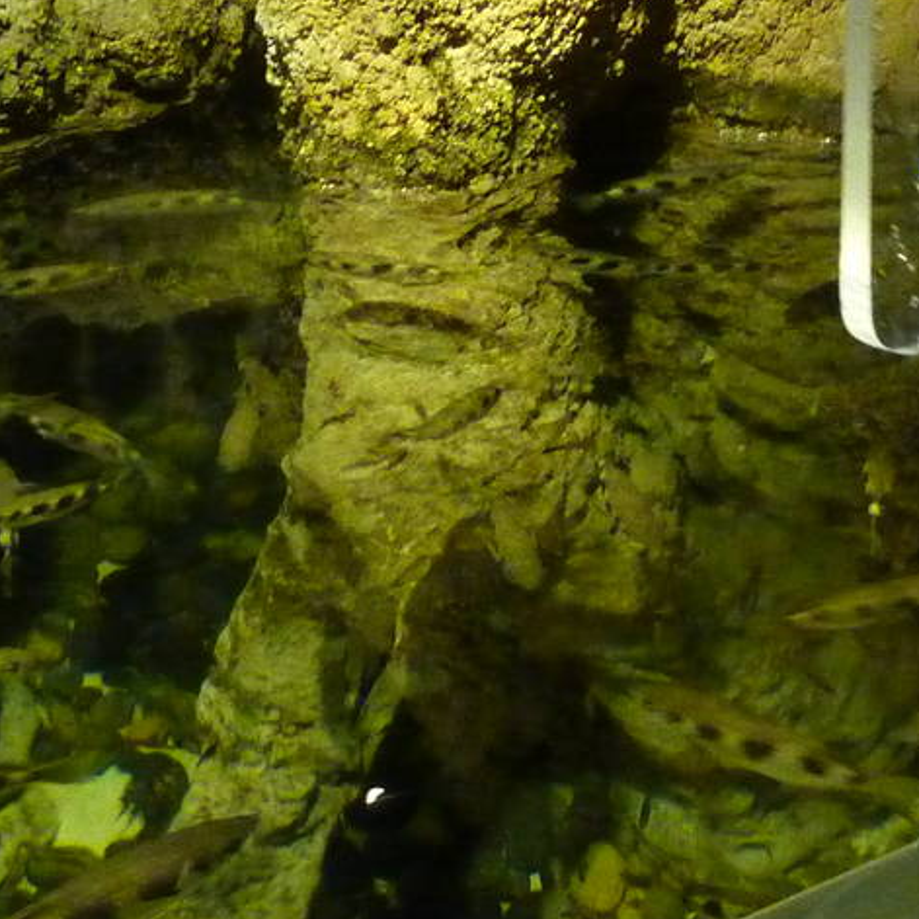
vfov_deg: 22.8
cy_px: 189
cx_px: 683
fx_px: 2253
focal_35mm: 75
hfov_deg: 22.8
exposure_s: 1/15
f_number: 3.3
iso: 800
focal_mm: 4.1
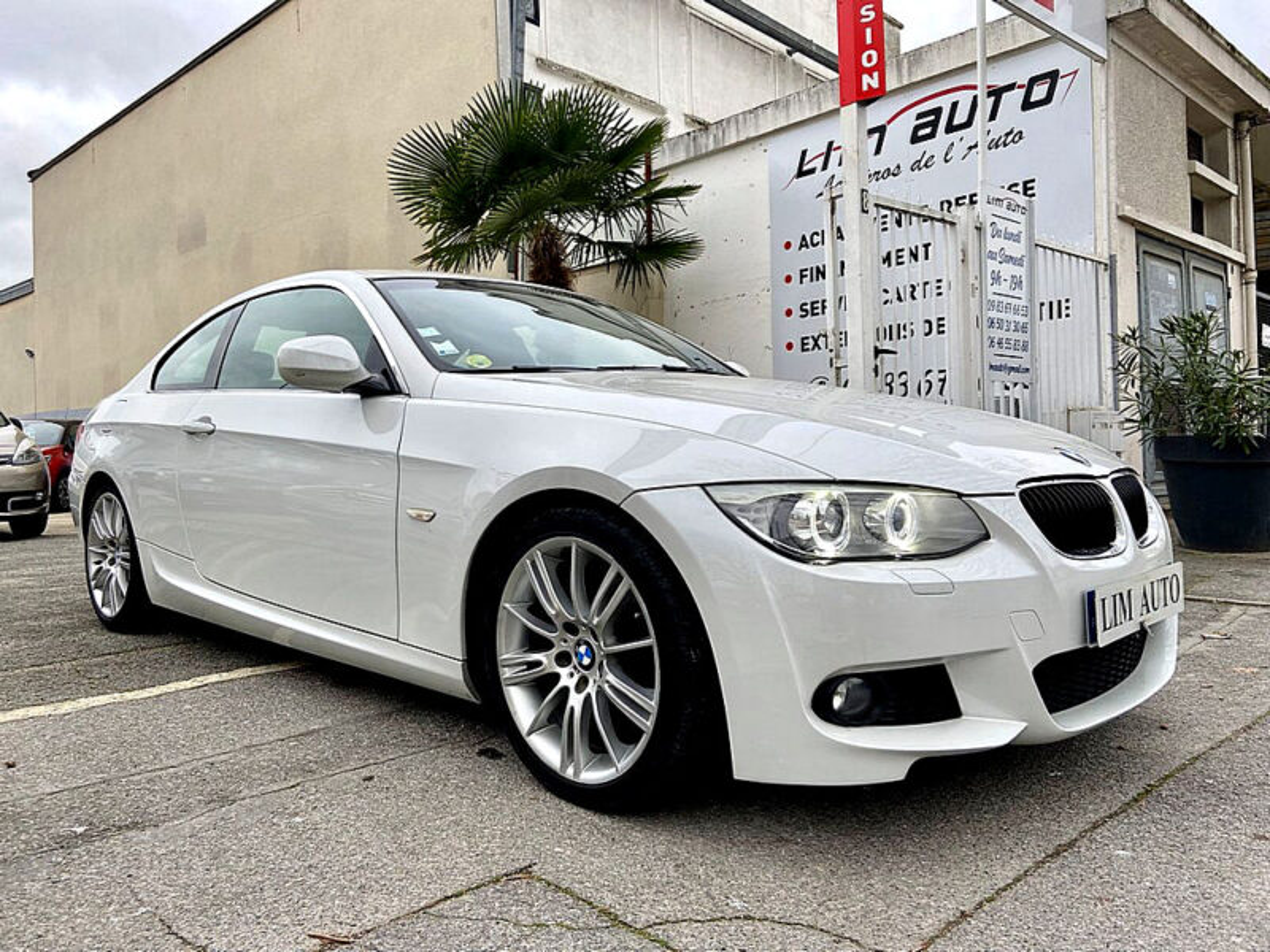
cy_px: 476
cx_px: 635
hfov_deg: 67.3
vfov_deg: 53.1
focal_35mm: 26
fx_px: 954
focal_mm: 4.25
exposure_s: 1/251
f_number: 1.8
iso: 32
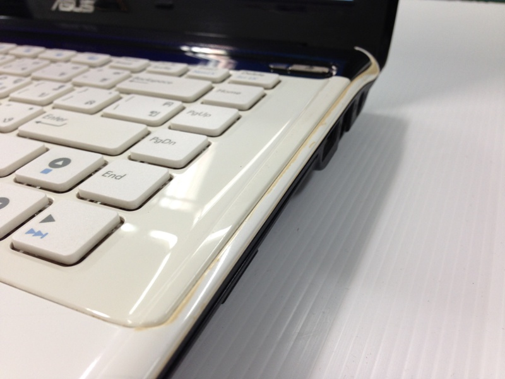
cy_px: 190
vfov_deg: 42.9
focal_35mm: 33
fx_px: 481
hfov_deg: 55.4
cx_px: 252
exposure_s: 1/20
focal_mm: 4.12
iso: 50
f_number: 2.4
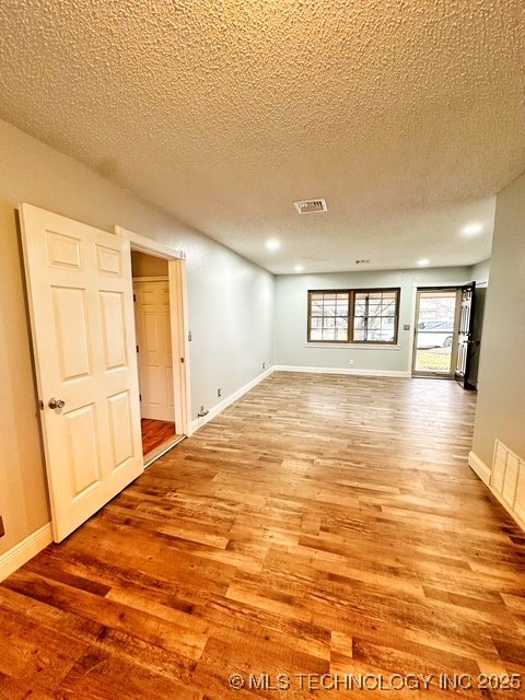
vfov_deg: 102.1
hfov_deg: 85.7
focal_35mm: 14
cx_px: 262
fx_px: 283
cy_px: 350
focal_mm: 2.22
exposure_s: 1/60
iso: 250
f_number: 2.2
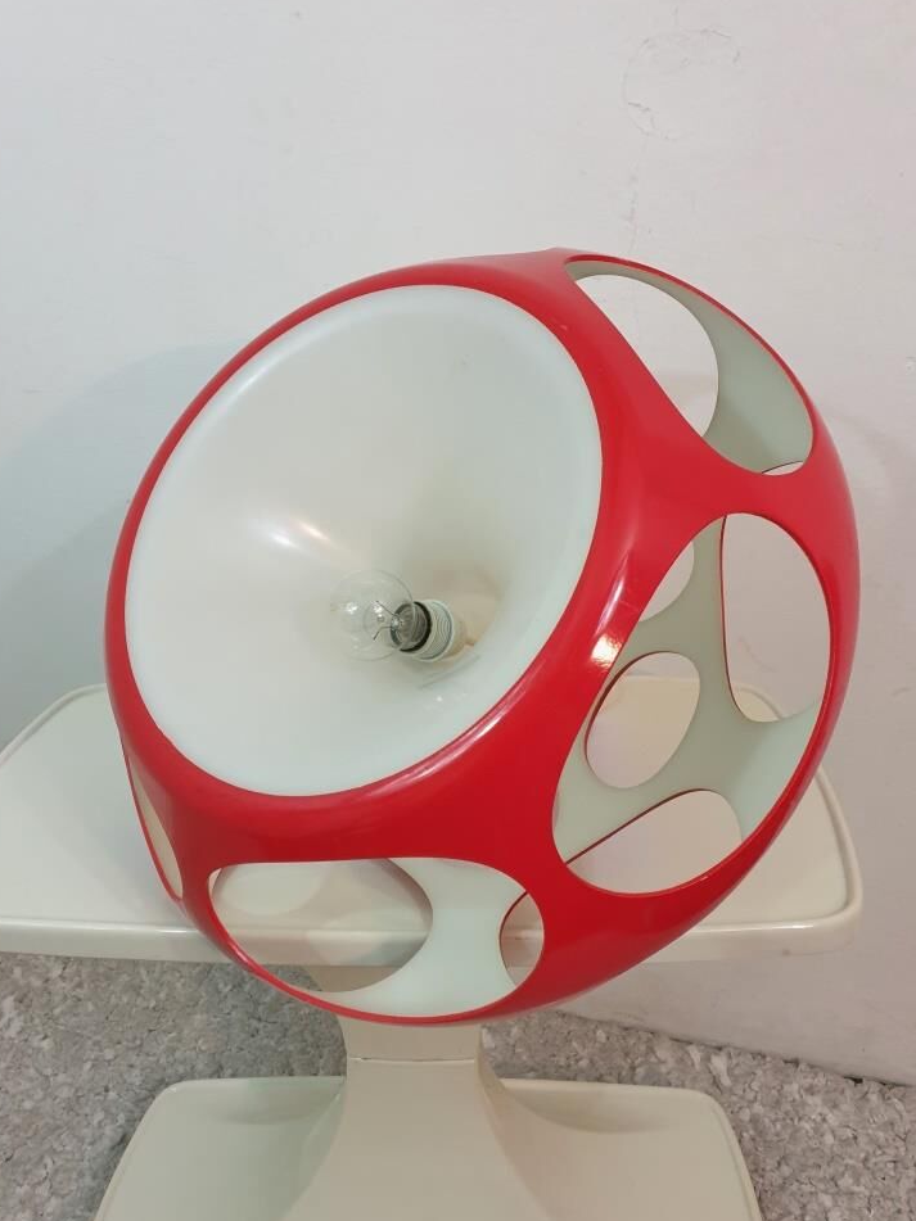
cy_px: 621
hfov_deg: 49.7
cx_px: 474
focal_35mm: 28
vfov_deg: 63.4
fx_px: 988
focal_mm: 4.3
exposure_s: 1/50
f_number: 1.5
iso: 320
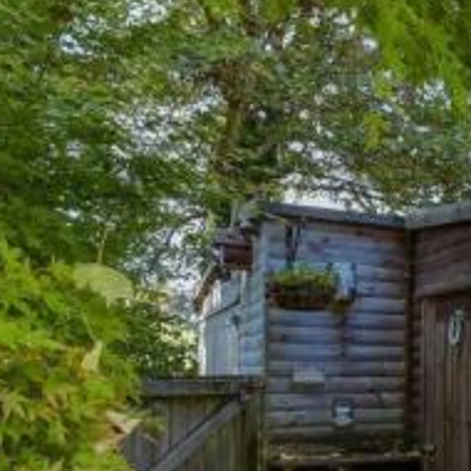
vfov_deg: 37.2
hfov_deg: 28.6
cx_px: 661
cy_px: 368
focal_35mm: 44
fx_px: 677
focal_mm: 10
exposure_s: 1/30
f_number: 8
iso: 200
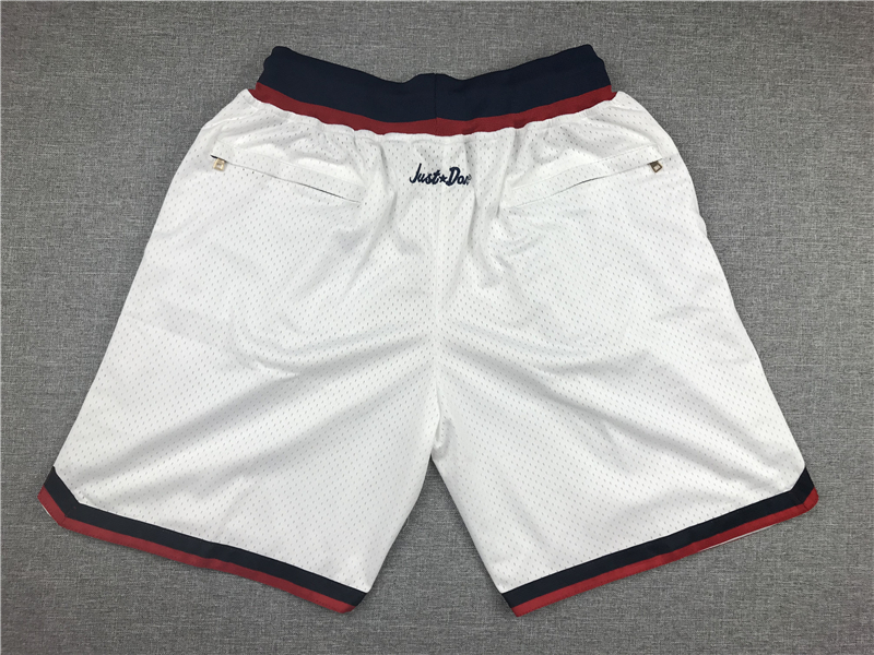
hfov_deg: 63.4
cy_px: 328
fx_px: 707
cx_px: 437
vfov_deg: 49.7
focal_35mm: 28
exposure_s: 1/100
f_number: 1.8
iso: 25
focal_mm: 3.99
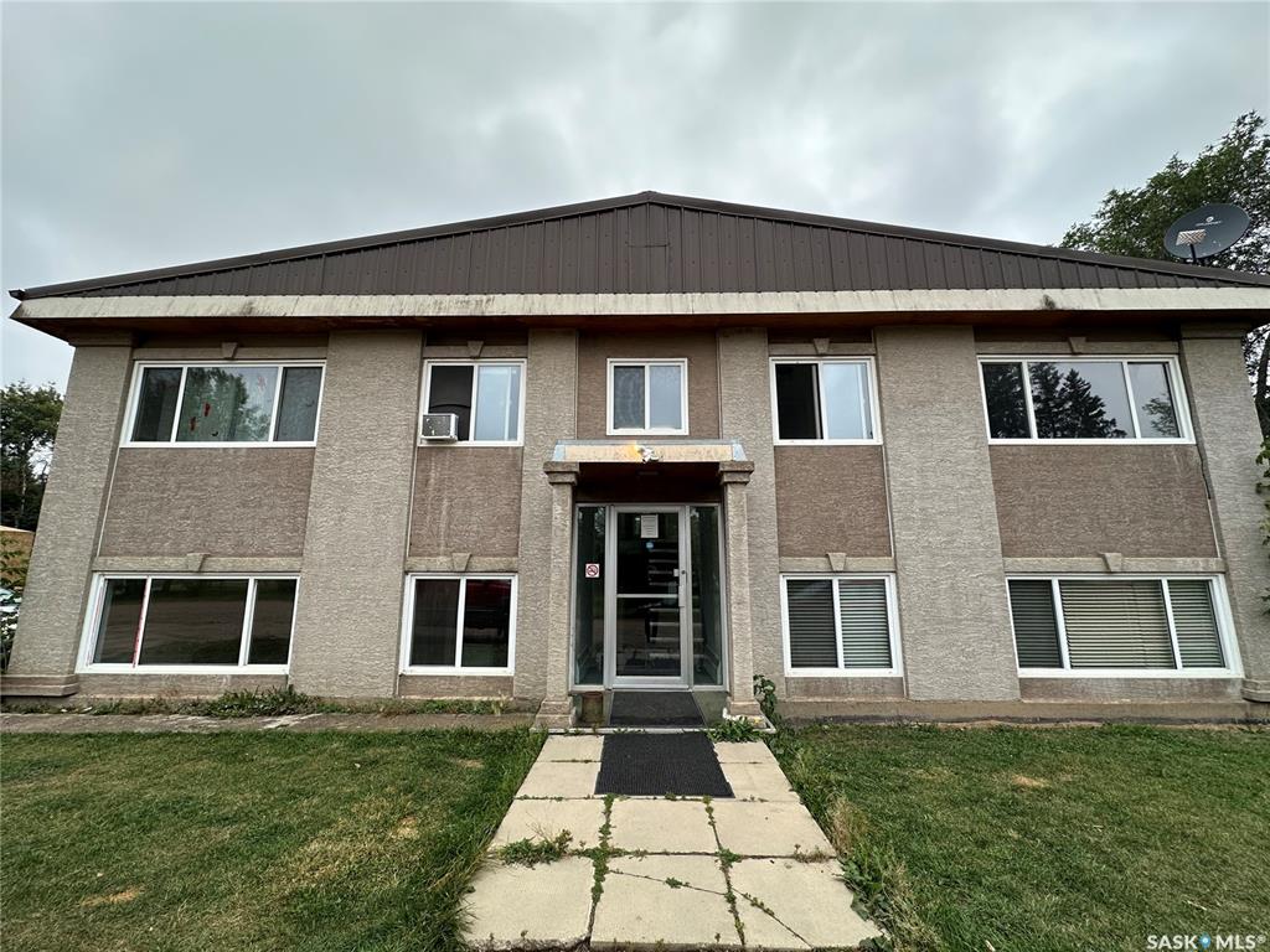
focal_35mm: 14
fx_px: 514
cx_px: 635
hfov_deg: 102.1
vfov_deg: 85.7
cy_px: 476
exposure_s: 1/137
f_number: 2.2
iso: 40
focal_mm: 2.22
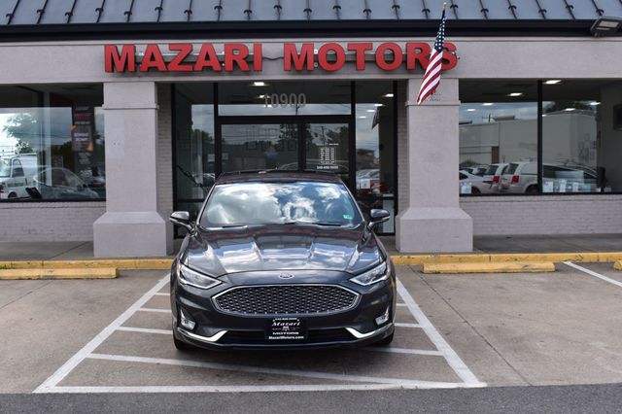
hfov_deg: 47.9
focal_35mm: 40
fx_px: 699
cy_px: 207
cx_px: 311
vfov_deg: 33.0
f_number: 10
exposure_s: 1/320
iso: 400
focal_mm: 27
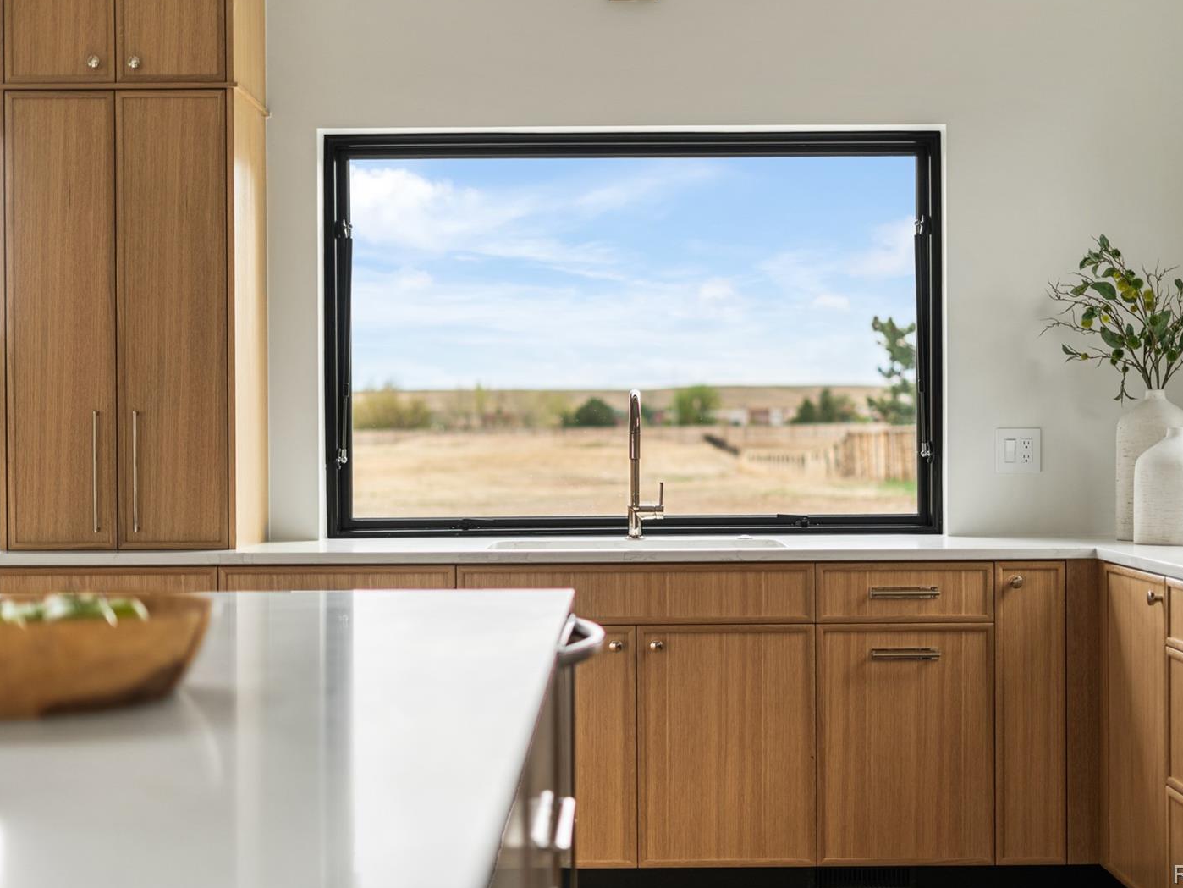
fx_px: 1880
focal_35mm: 55
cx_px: 634
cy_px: 441
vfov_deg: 26.6
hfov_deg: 34.9
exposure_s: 1/320
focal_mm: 50
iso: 100
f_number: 1.8
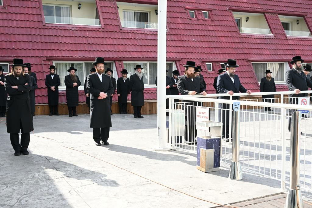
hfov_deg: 47.4
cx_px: 156
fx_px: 355
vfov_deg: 32.6
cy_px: 104
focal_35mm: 41
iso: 200
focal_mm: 41
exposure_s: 1/125
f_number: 9
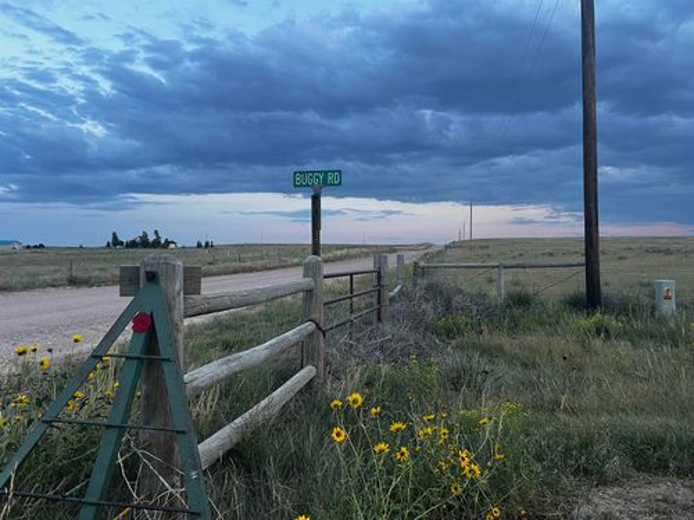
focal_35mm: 26
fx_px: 521
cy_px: 260
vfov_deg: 53.1
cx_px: 347
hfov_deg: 67.3
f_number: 1.5
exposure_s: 1/90
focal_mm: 5.7
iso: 125
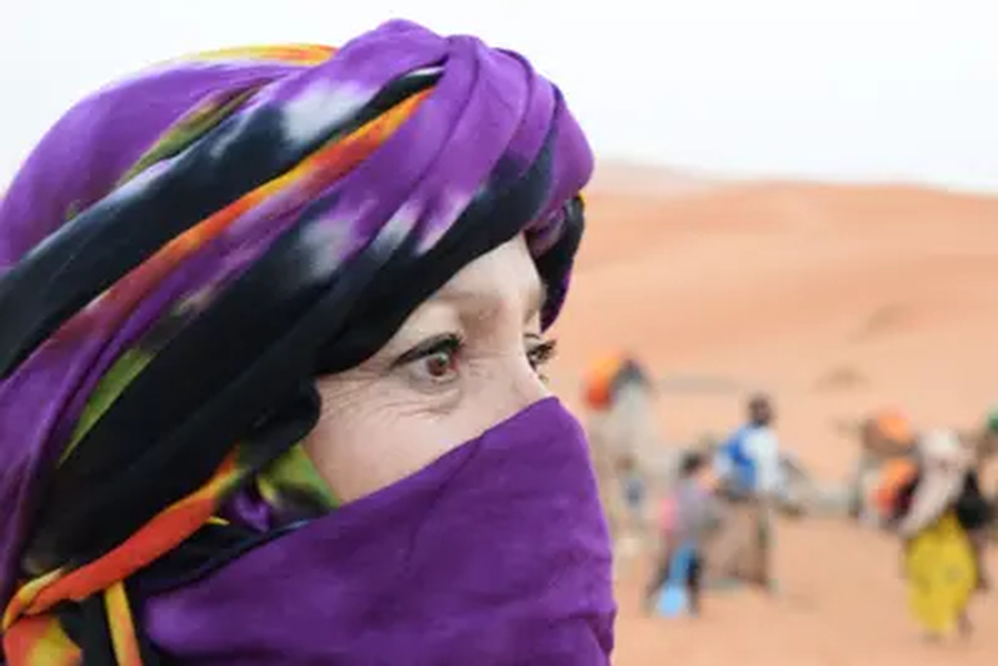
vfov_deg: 16.6
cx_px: 499
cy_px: 333
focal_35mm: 82
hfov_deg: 24.6
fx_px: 2288
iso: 800
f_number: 9
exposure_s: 1/6
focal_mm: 55
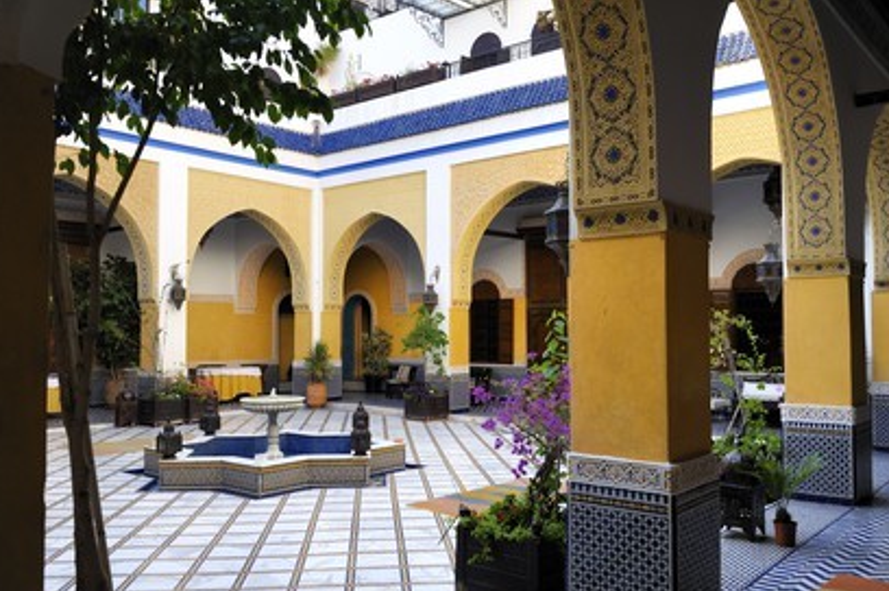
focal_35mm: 32
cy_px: 303
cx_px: 443
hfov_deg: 58.8
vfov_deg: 41.0
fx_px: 789
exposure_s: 1/100
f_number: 6.3
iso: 200
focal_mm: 31
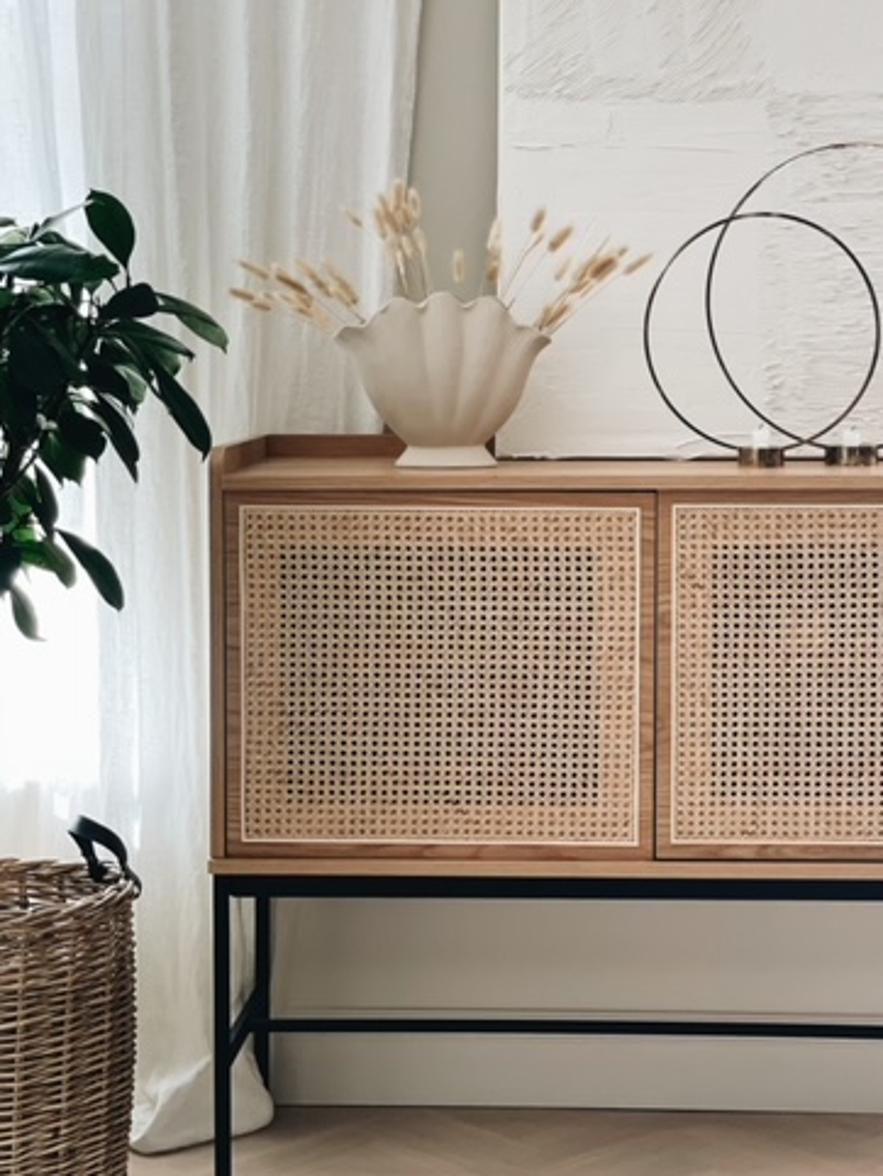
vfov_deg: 28.1
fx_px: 2345
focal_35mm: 69
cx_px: 561
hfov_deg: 21.3
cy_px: 522
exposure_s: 1/122
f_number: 2
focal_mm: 6
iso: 80
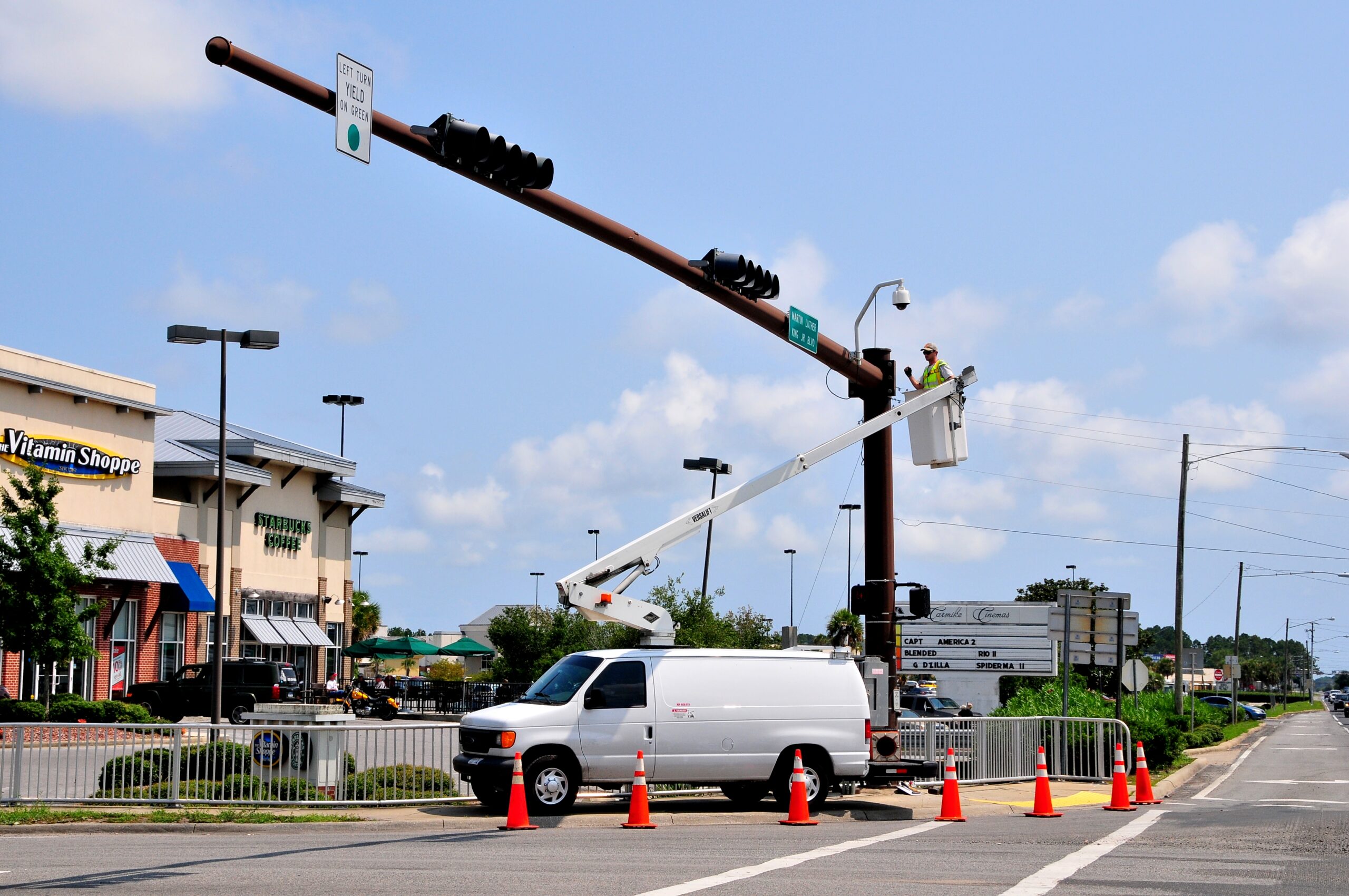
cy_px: 448
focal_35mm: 66
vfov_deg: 20.6
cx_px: 674
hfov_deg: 30.5
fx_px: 2470
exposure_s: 1/500
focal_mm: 44
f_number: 11
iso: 400
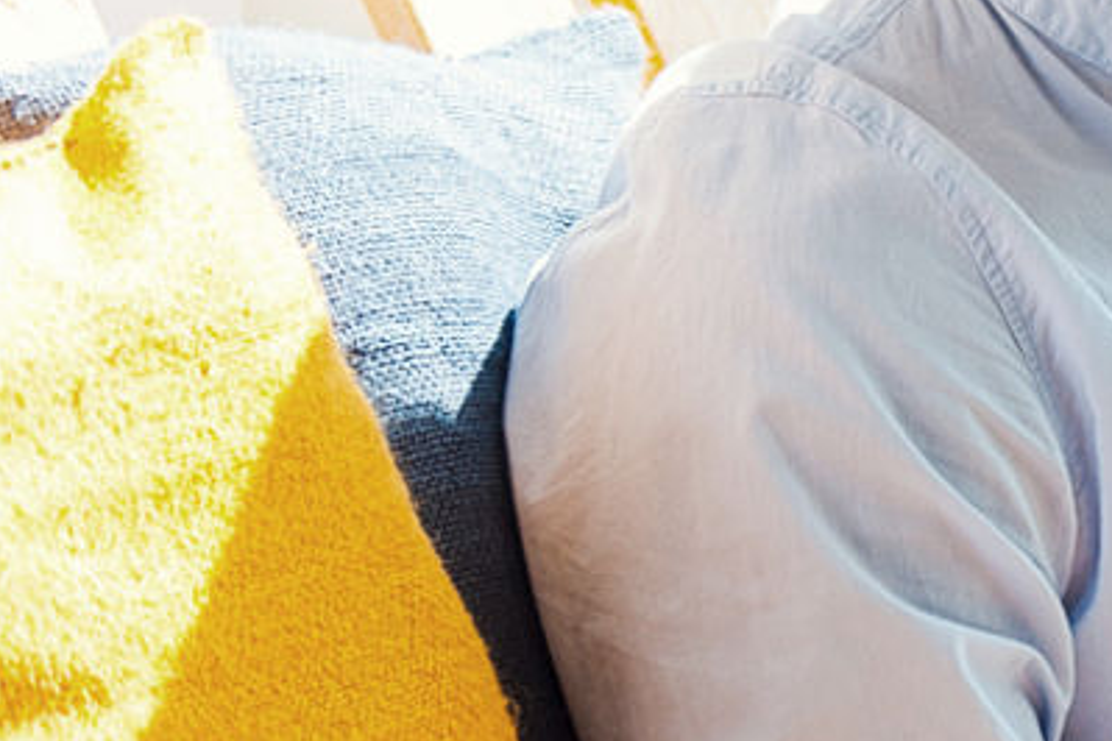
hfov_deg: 5.1
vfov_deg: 3.5
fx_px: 12077
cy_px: 687
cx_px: 2642
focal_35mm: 391
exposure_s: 1/160
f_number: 4
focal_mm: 78
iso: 200
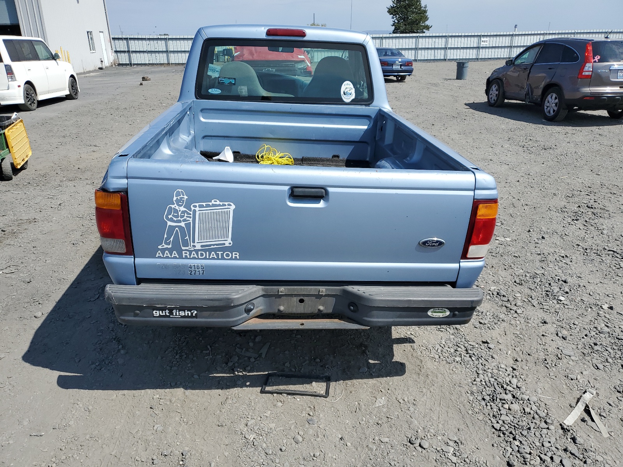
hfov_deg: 67.3
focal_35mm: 26
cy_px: 234
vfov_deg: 53.1
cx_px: 312
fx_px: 468
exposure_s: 1/3333
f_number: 1.5
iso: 50
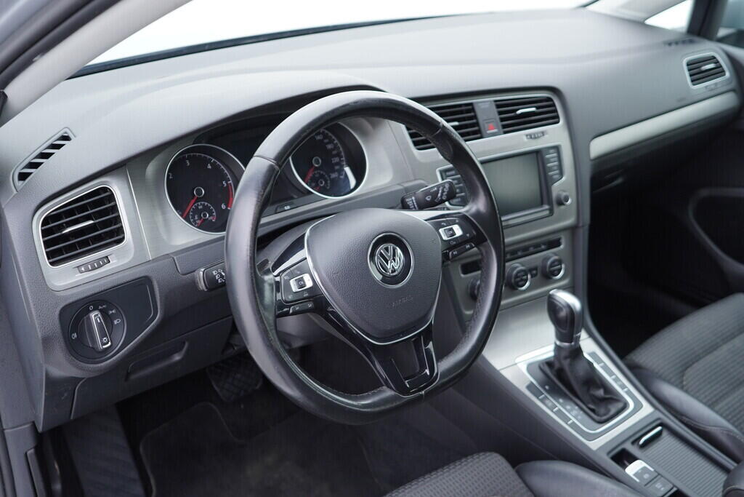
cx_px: 372
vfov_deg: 36.9
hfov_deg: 53.1
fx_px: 744
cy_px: 248
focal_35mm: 36
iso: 200
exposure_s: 1/40
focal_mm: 24
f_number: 2.8
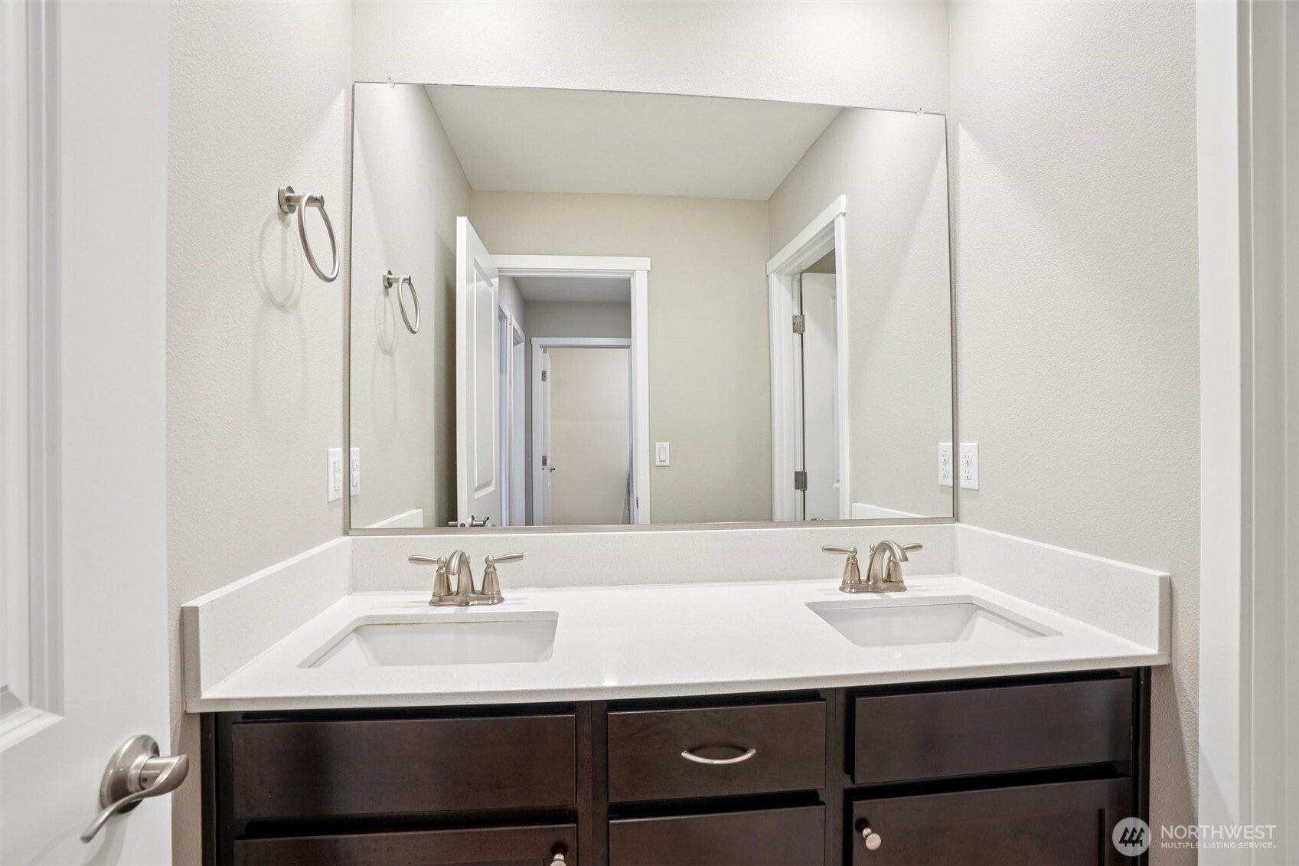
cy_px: 433
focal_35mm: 16
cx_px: 650
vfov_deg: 73.7
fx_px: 577
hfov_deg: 96.7
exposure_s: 1/15
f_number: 8
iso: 400
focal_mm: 16
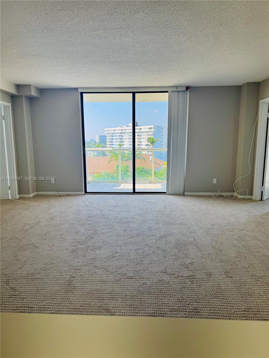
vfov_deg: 71.6
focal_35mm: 24
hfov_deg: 56.8
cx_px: 134
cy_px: 179
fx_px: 249
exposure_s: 1/428
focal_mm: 6.76
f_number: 1.78
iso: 80
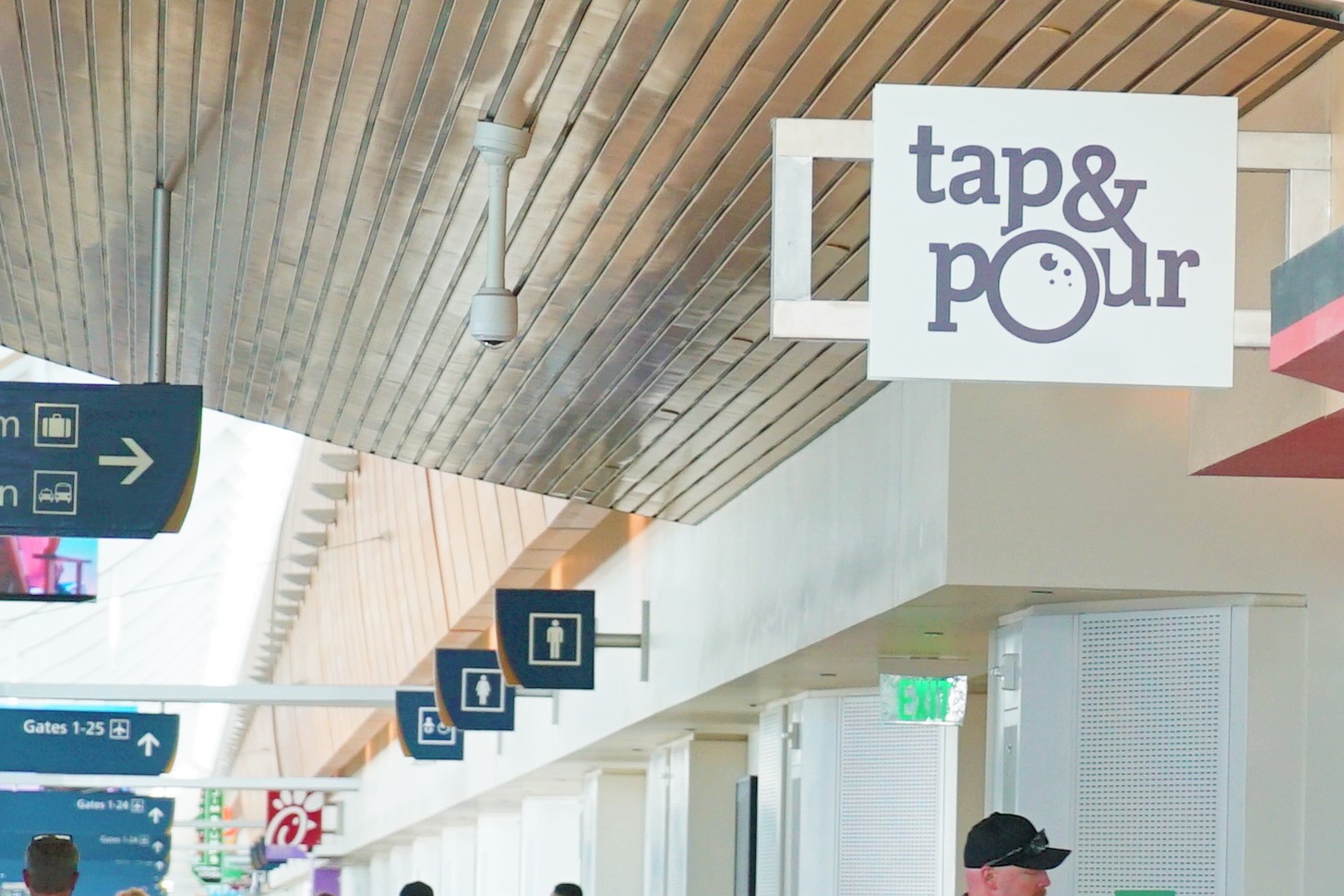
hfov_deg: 10.0
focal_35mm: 204
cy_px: 720
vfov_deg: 6.7
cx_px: 1407
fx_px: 7614
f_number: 4
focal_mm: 70
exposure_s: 1/160
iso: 400
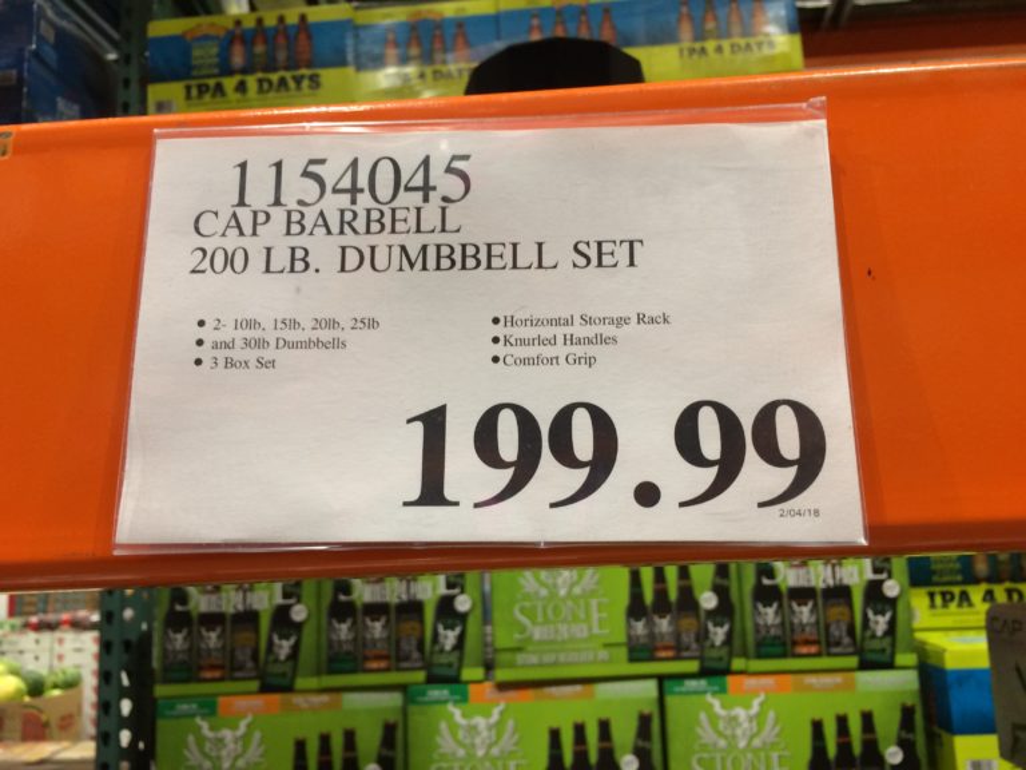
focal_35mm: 29
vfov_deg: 48.2
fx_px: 860
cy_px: 385
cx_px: 513
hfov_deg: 61.7
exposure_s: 1/30
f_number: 2.2
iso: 100
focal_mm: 4.15
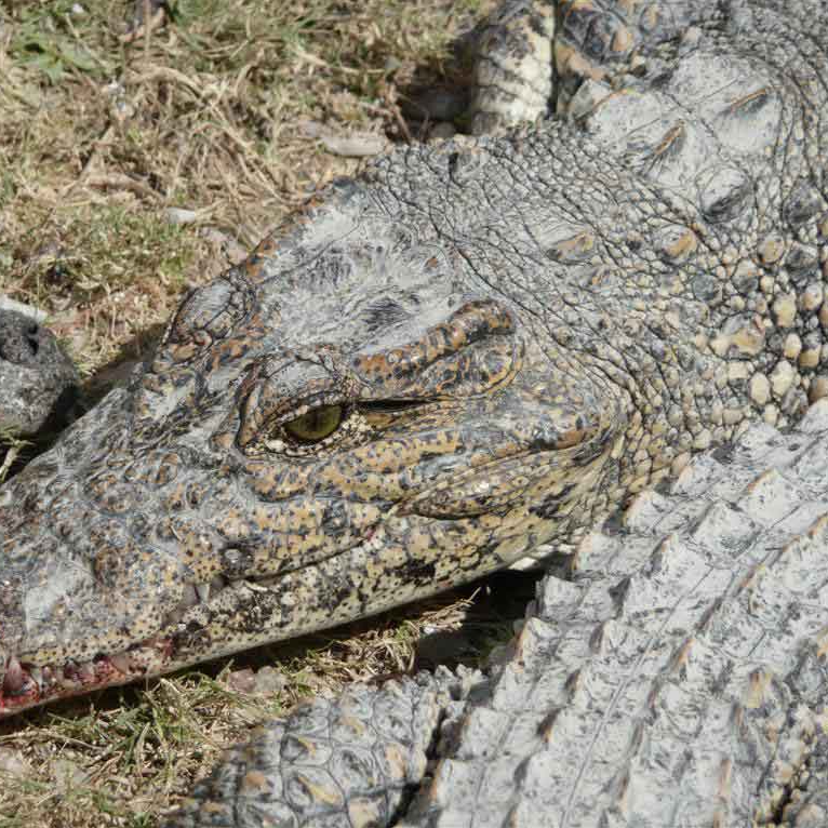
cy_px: 414
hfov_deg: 5.3
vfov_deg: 5.3
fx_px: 8957
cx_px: 333
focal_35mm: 331
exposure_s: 1/800
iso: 100
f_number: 4.9
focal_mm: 46
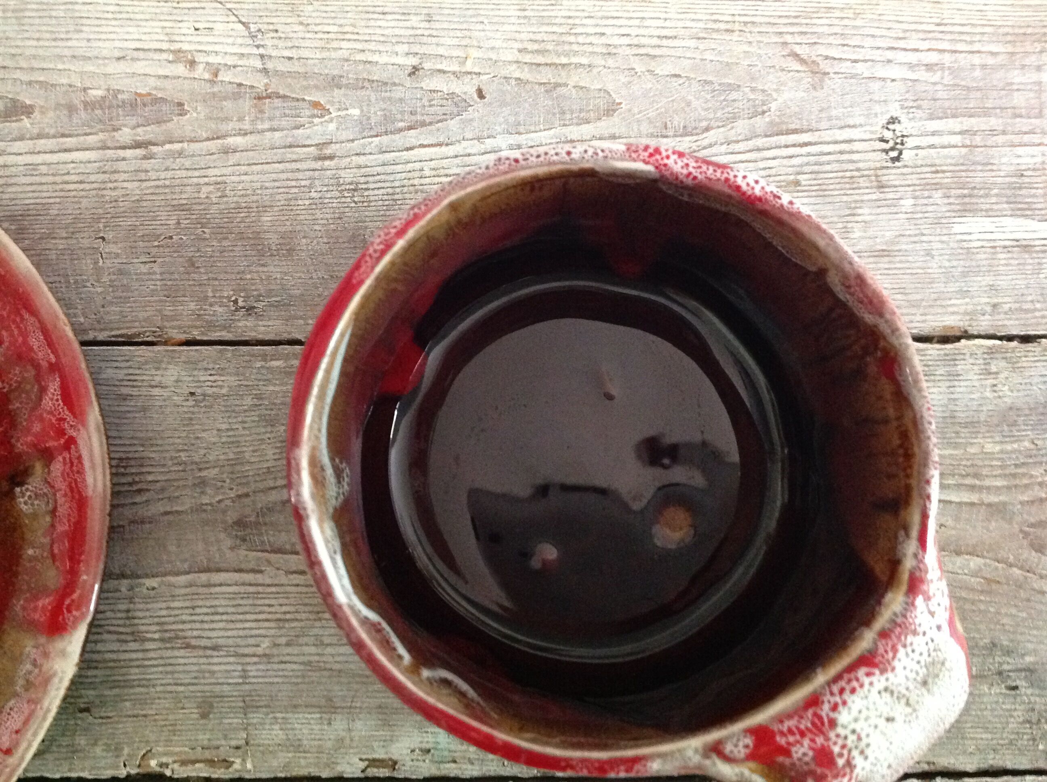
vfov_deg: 40.6
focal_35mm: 35
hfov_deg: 52.7
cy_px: 391
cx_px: 524
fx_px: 1057
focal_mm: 4.28
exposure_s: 1/15
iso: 640
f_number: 2.4
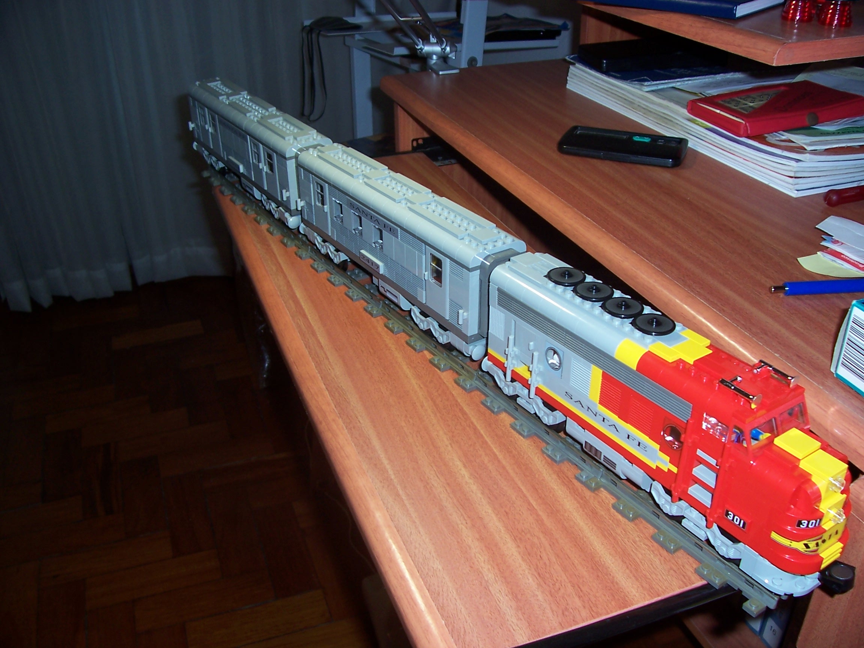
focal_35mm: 34
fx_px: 849
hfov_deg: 54.0
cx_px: 432
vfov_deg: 41.8
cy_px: 324
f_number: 2.7
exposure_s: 1/60
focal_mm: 5.6
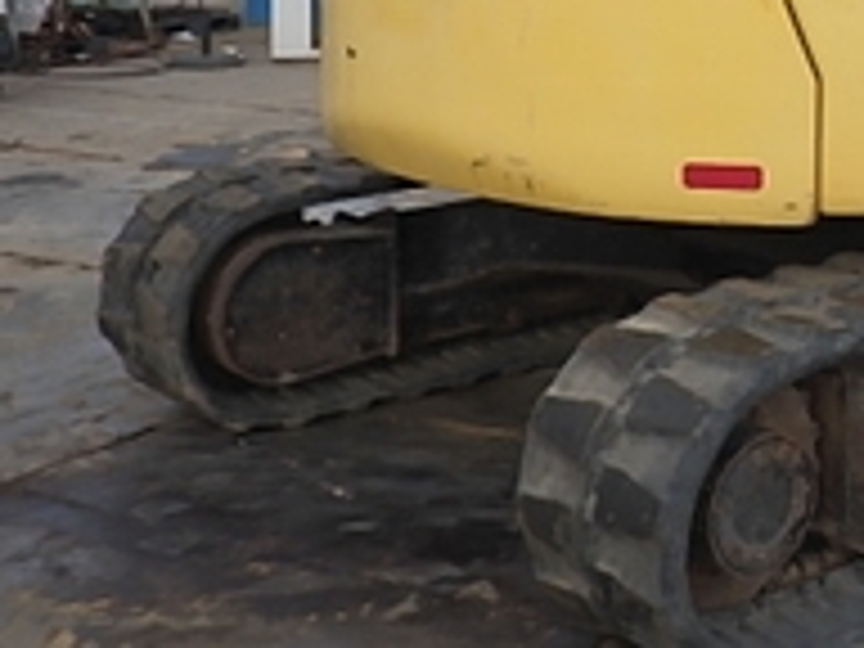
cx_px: 878
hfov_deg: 26.2
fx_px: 1747
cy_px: -54
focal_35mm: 70
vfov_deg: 20.1
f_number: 4.2
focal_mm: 5
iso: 125
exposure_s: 1/500
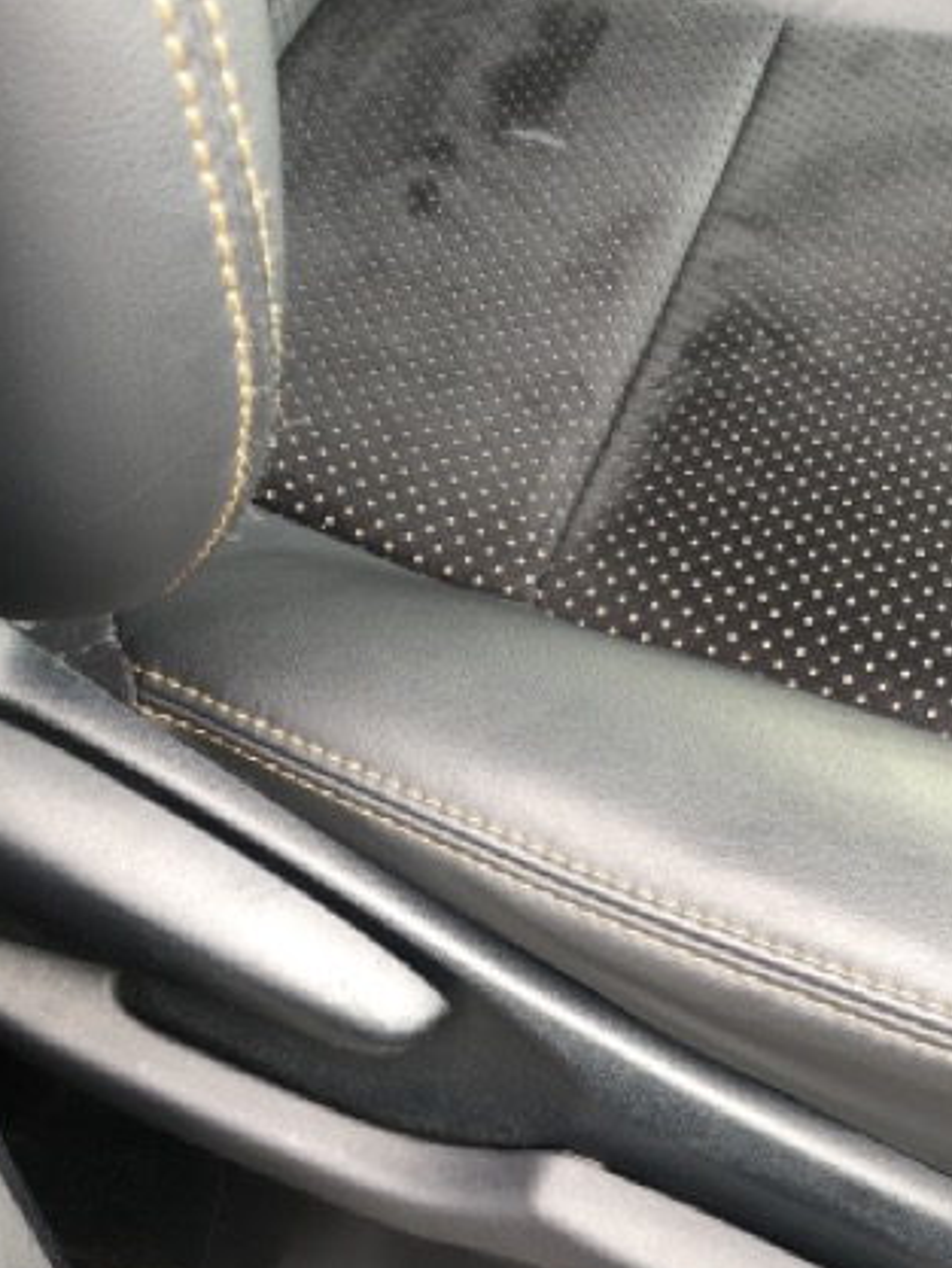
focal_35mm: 43
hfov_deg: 33.6
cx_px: 453
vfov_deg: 43.2
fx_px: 1576
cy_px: 845
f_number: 1.8
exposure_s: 1/40
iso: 32
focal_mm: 3.99
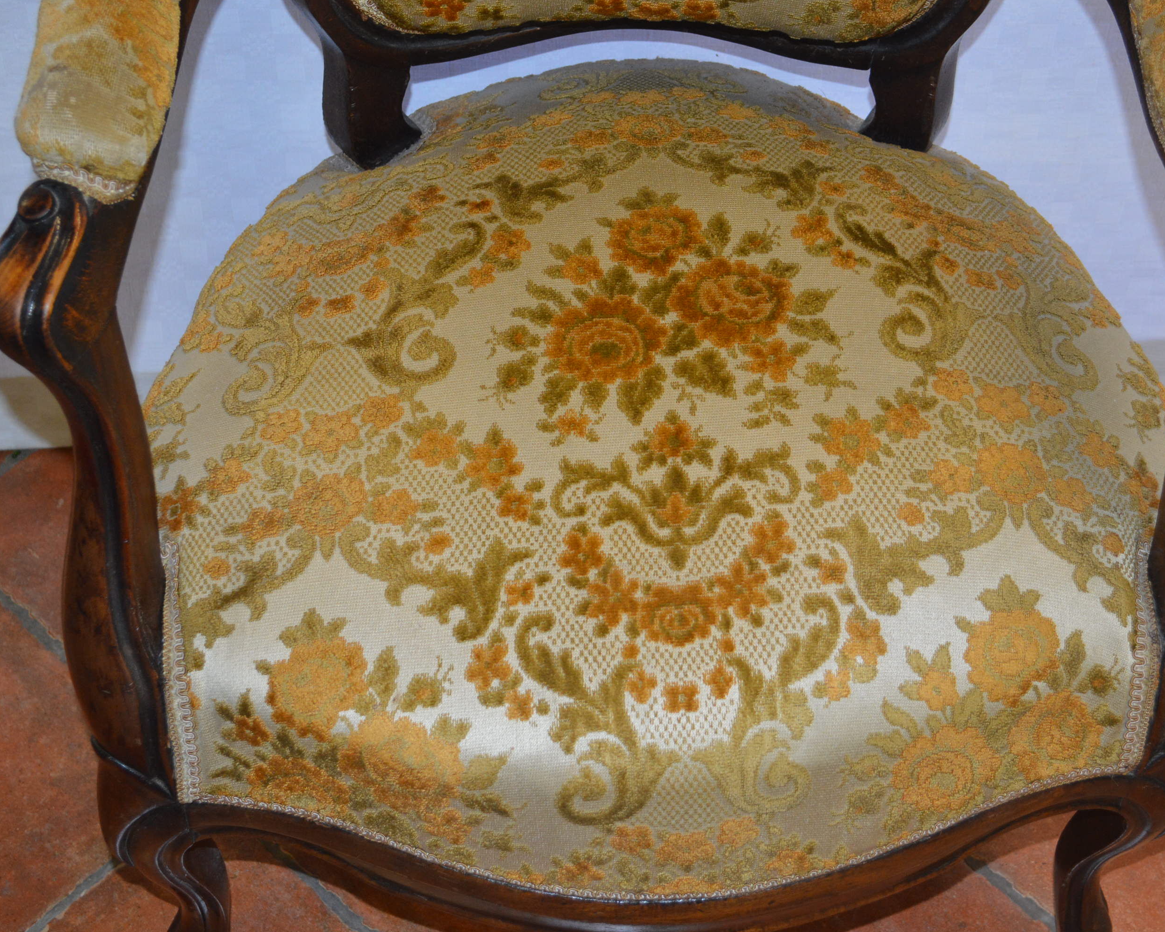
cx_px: 660
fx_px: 2000
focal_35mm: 58
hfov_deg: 32.4
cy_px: 466
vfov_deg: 26.2
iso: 800
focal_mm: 34
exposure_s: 1/60
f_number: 5
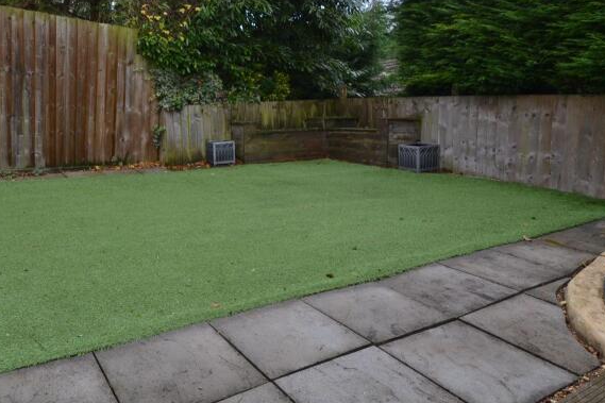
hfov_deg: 66.4
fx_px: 454
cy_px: 154
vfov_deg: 47.5
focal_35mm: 27
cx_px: 228
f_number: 5.6
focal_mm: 10
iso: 280
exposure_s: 1/125
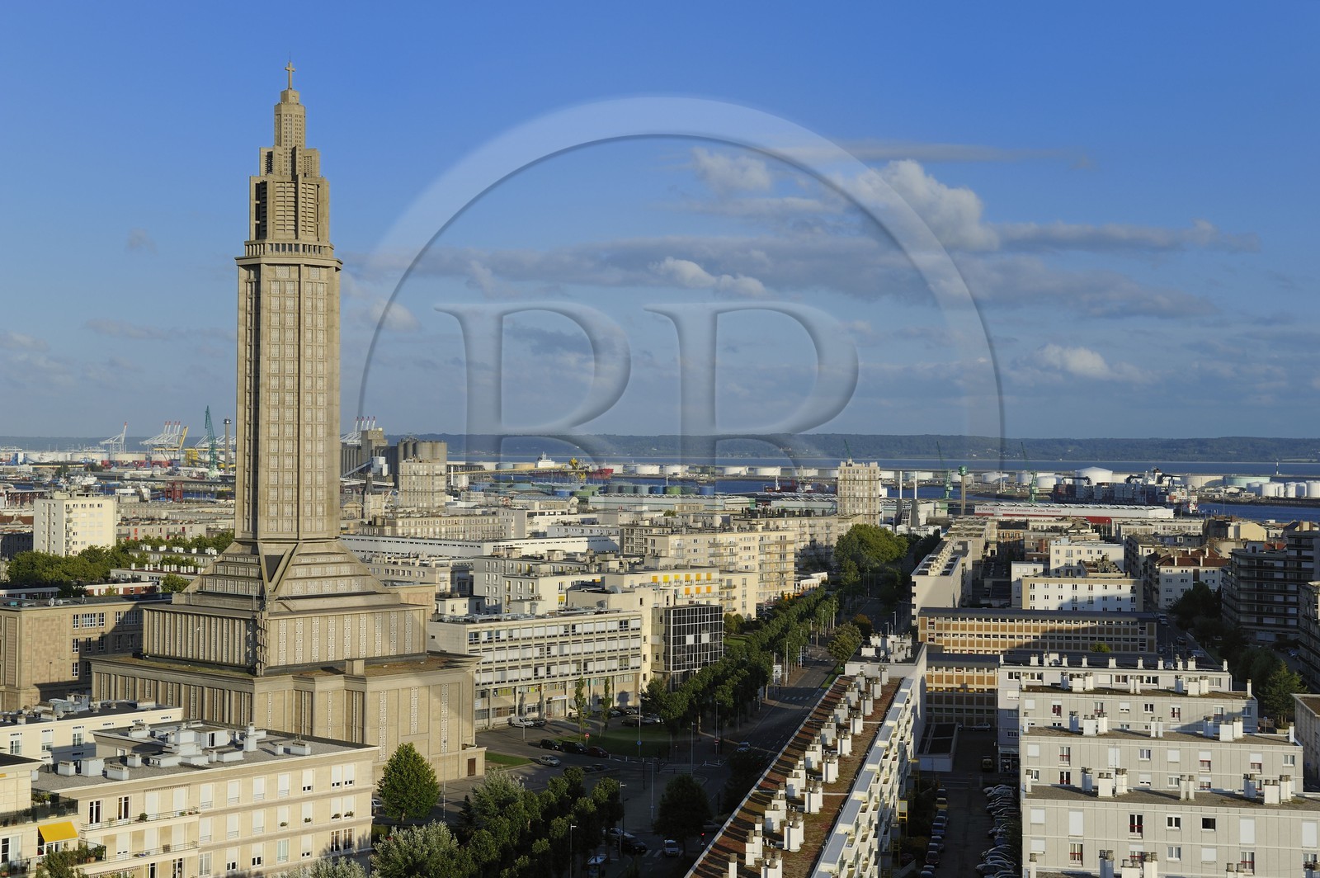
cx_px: 660
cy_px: 439
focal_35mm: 56
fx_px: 2052
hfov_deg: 35.7
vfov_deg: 24.2
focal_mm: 56
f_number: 8
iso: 200
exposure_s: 1/500
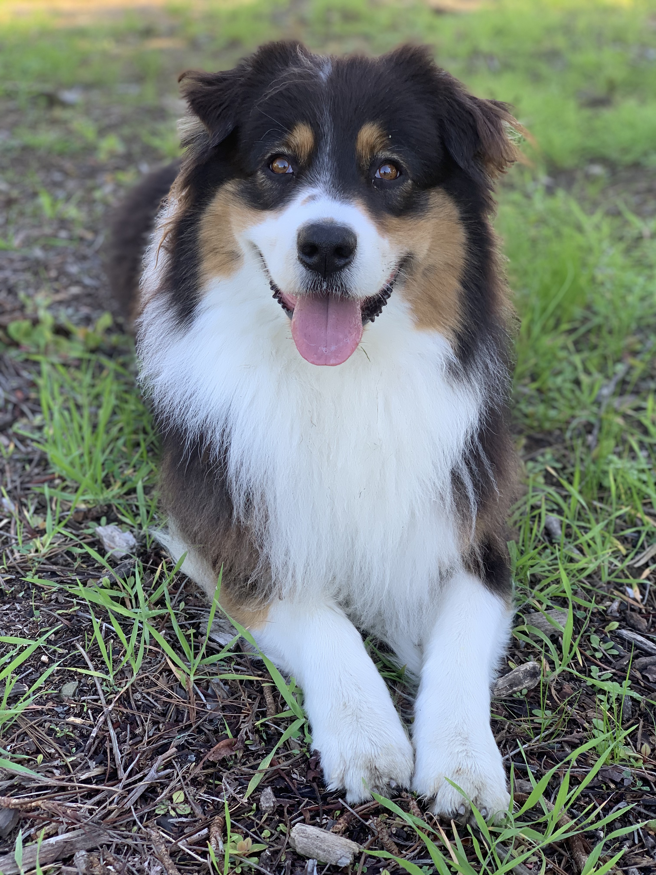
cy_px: 438
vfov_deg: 36.8
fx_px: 1314
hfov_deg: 28.0
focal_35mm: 52
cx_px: 328
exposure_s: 1/122
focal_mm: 6
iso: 32
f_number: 2.4
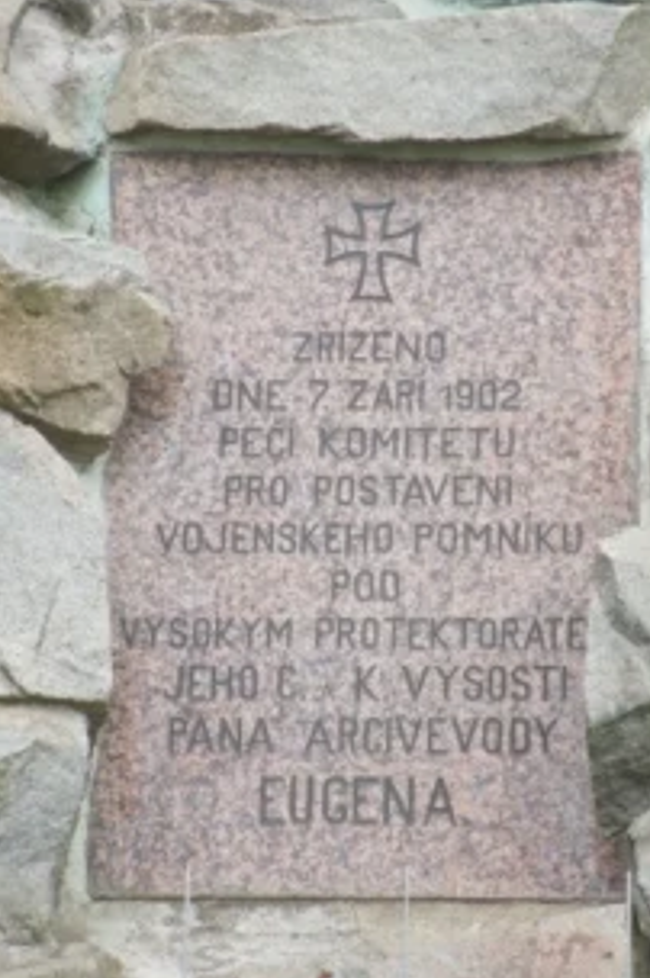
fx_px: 11454
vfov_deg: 4.9
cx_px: 319
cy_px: 531
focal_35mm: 422
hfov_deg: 3.3
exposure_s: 1/320
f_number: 5.9
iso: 400
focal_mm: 63
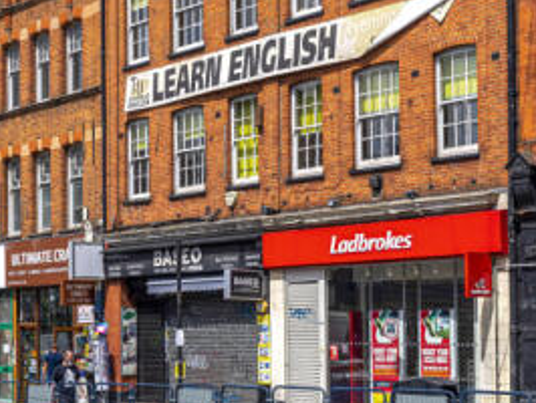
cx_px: 136
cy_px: 65
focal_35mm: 71
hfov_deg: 27.0
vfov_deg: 20.5
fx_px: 1100
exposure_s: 1/800
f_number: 9
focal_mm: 30
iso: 400
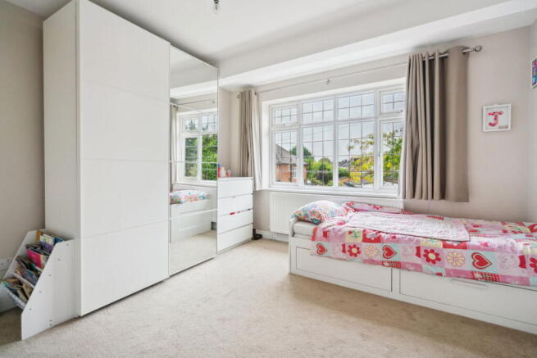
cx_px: 268
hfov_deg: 96.7
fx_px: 239
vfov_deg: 73.8
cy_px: 179
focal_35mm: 16
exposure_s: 1/20
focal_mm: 16
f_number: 4
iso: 640
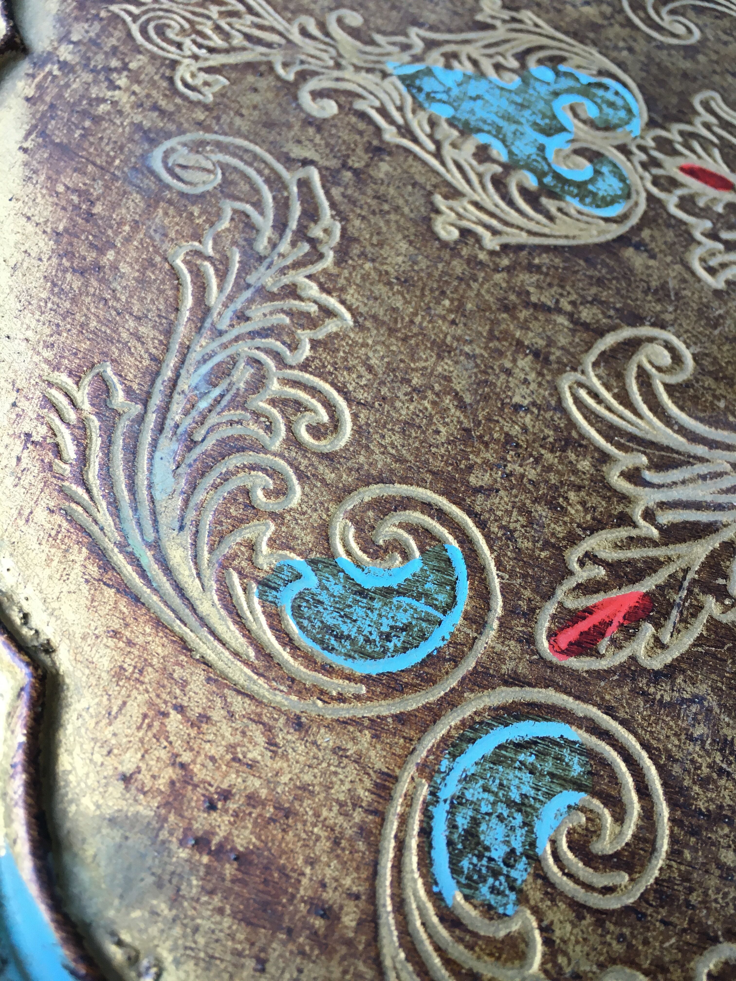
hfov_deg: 48.2
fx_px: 822
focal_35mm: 29
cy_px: 490
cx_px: 368
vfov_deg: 61.7
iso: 40
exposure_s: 1/33
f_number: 2.2
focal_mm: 4.15
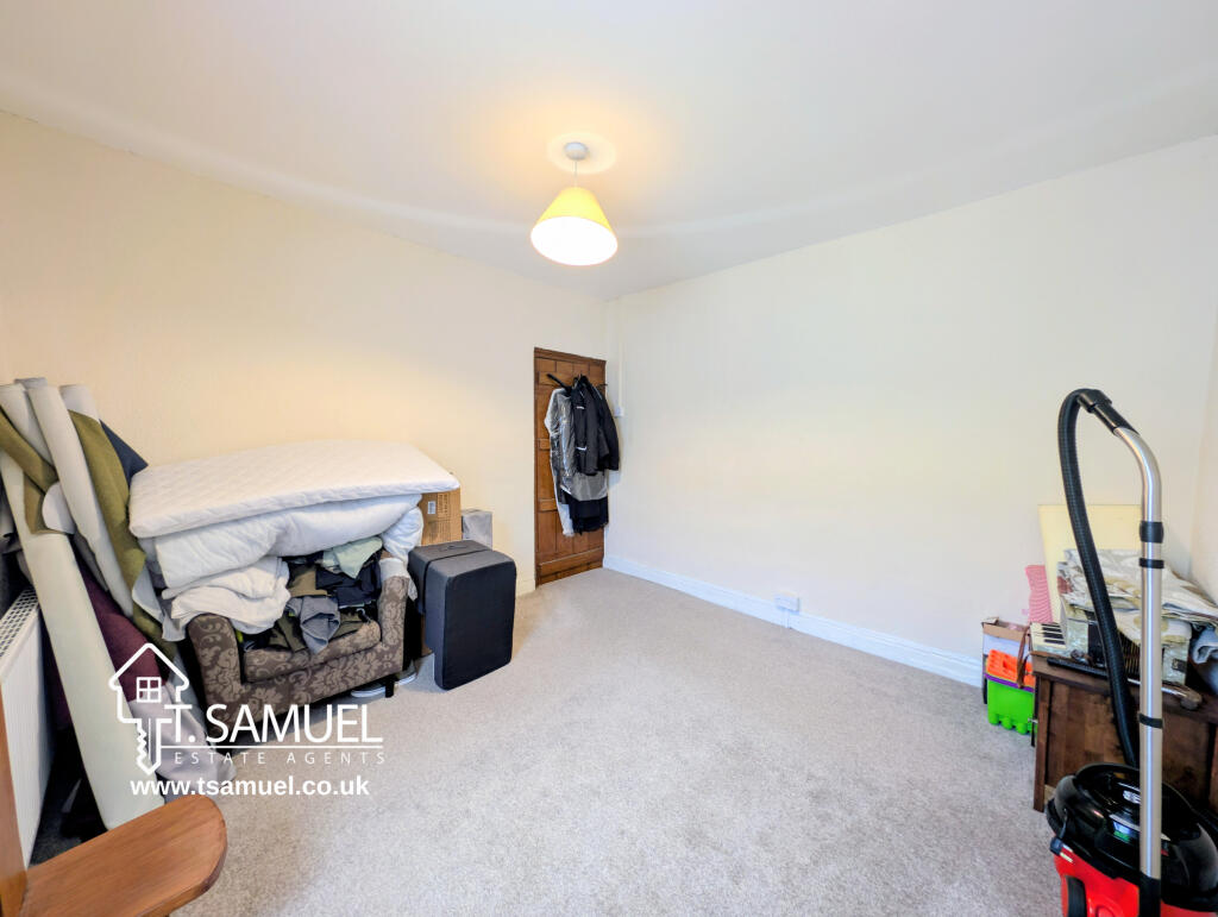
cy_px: 458
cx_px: 609
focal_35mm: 12
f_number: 1.95
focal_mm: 2.23
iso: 40
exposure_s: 1/15.3
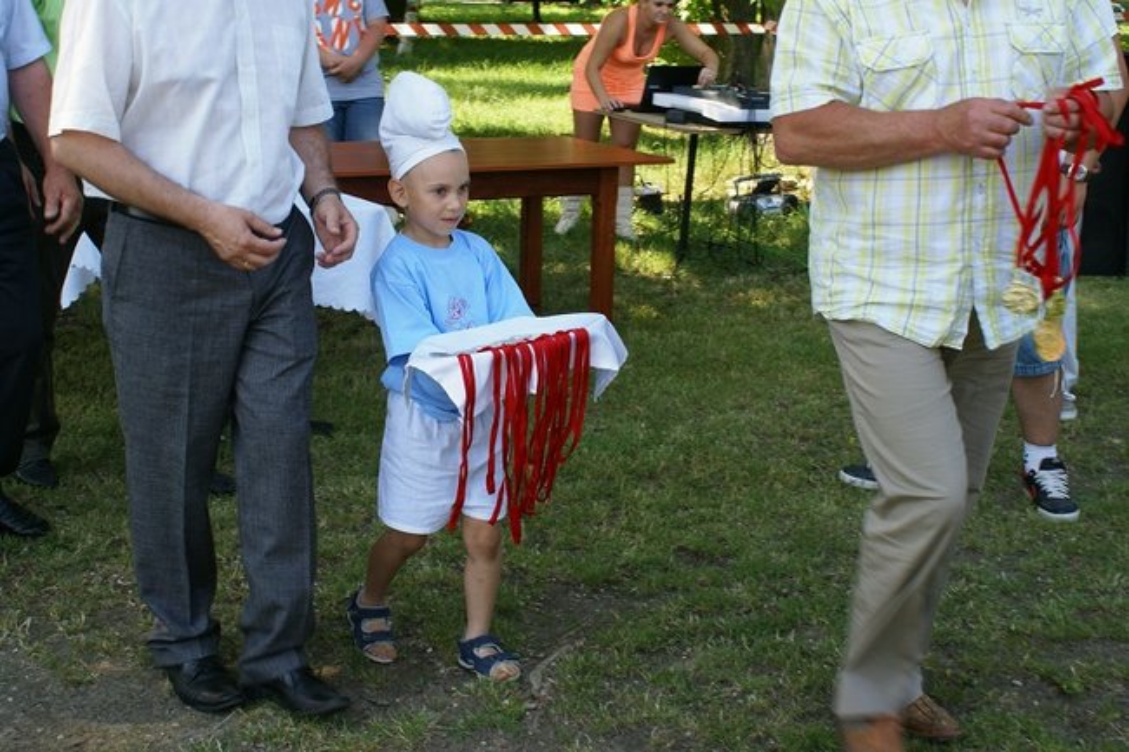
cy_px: 376
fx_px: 1411
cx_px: 564
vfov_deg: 29.8
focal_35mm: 45
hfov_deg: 43.6
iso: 100
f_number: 9
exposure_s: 1/80
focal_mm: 30
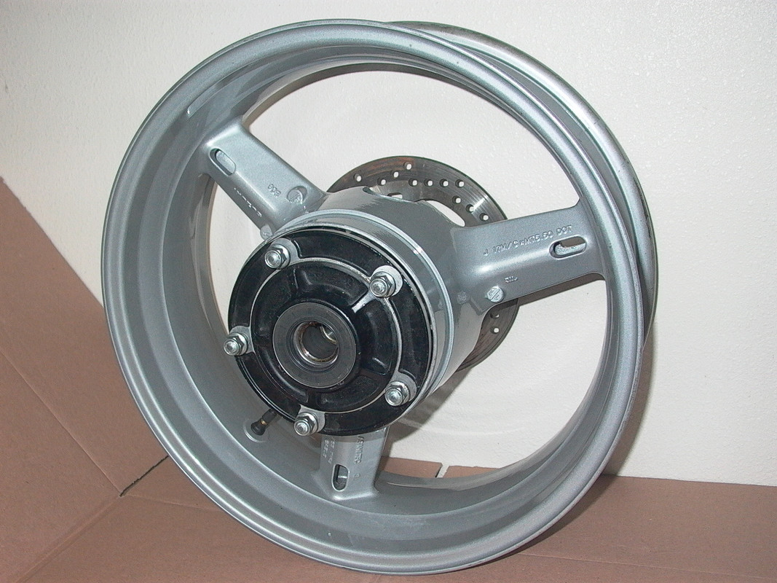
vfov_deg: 37.7
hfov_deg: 49.0
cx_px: 388
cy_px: 292
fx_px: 853
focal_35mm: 38
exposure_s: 1/32
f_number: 2.13
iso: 100
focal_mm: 8.19
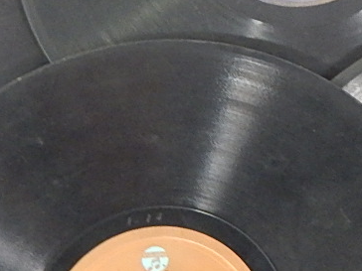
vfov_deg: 13.5
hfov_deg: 17.4
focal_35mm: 110
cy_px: 141
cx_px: 380
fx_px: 1150
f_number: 3.1
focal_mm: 4.5
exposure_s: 1/20
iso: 400
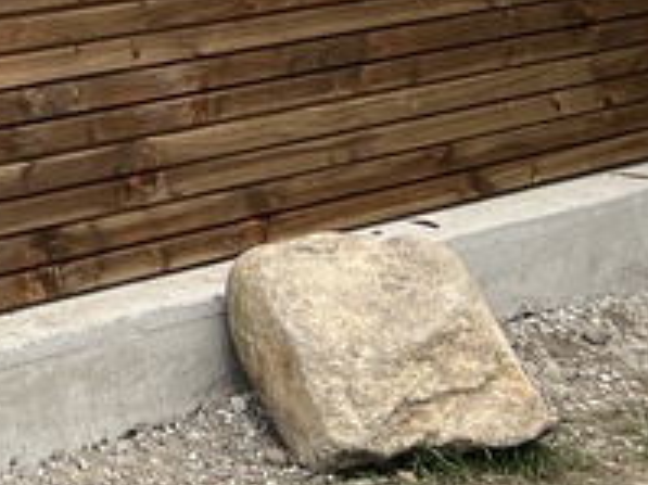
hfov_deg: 12.9
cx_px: -625
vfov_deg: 10.1
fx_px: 2507
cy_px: -540
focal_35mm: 134
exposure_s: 1/1159
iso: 50
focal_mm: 5.7
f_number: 1.5
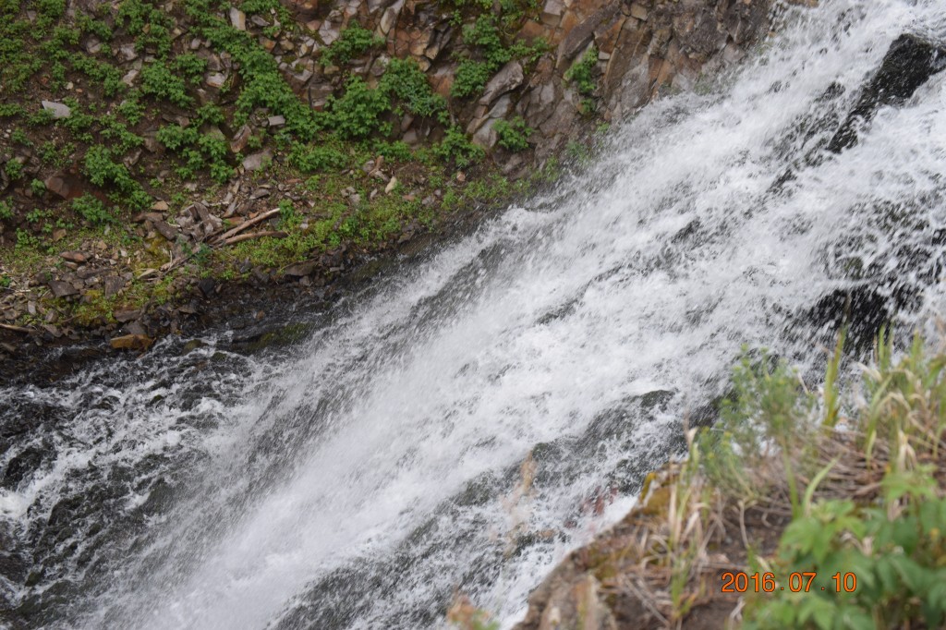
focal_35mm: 82
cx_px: 473
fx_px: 2167
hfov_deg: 24.6
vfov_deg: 16.5
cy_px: 315
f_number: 6.3
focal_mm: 55
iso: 400
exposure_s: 1/160
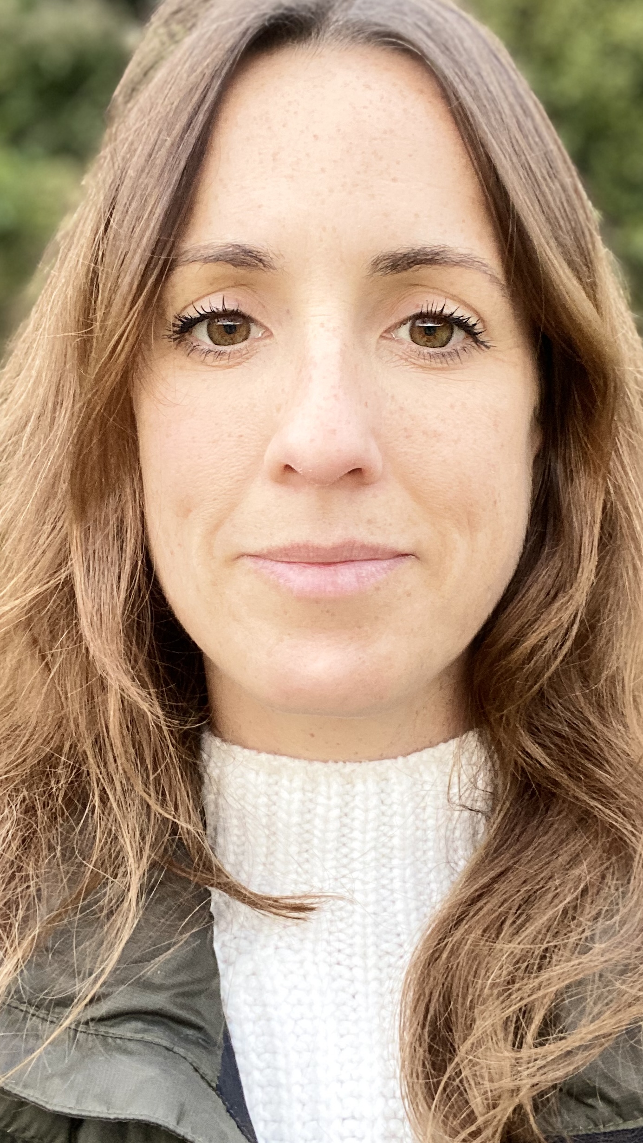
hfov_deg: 29.0
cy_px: 538
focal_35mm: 41
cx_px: 278
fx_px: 1243
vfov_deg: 49.4
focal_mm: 2.71
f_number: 2.2
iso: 160
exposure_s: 1/60
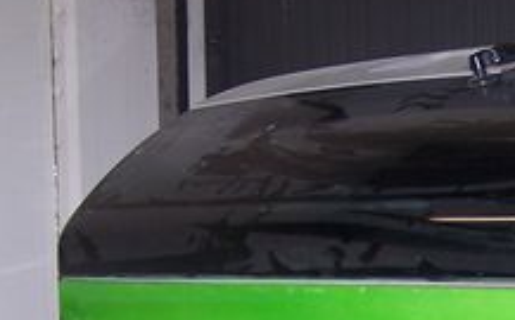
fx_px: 1668
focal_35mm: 119
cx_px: 487
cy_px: 460
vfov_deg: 10.6
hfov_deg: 17.2
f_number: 2.8
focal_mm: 6.3
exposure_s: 1/60
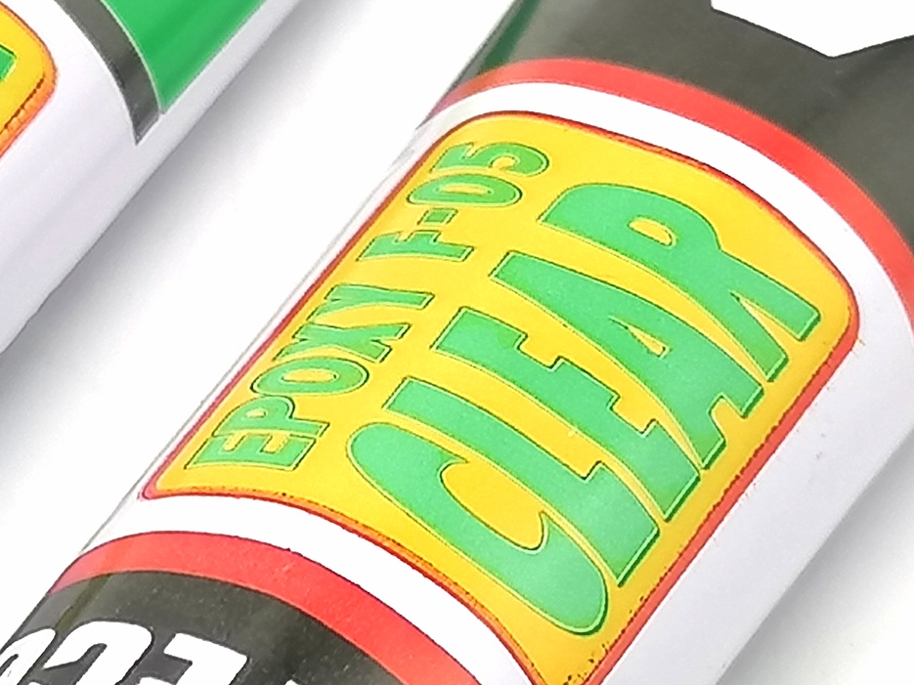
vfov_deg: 8.1
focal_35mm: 184
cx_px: -136
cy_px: 427
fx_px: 4858
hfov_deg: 10.6
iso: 100
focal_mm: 5.3
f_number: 1.8
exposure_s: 1/100
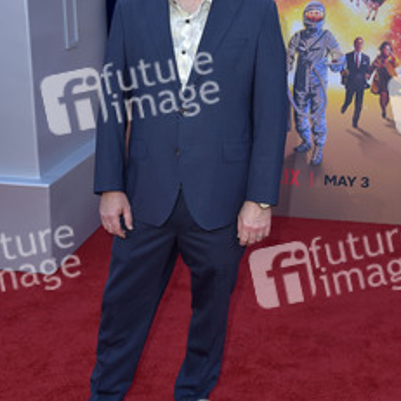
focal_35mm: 56
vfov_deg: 30.5
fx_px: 734
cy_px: 181
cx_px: 181
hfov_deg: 30.5
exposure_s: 1/250
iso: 320
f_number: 6.3
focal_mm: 38
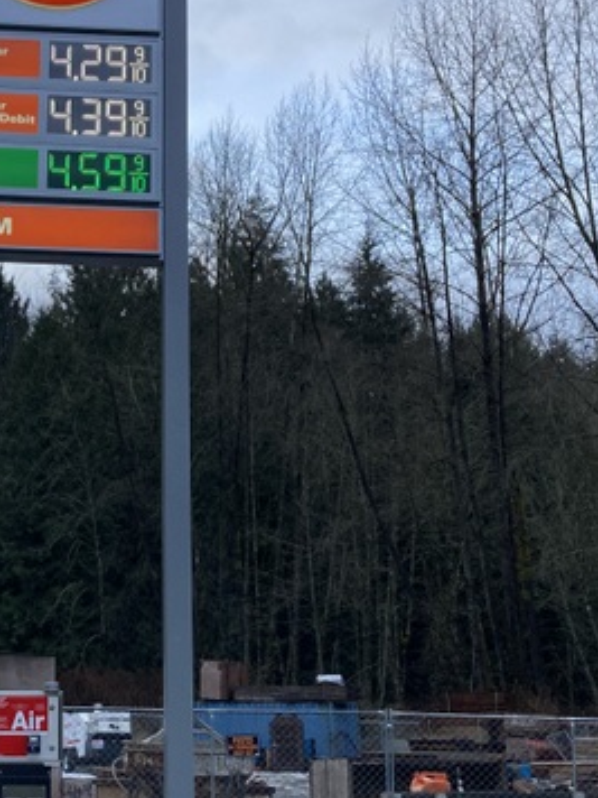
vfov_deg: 30.7
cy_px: 381
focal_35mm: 63
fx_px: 1451
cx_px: 25
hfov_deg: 22.5
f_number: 1.8
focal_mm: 3.99
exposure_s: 1/155
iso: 20
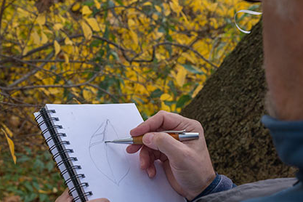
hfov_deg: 31.4
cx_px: 155
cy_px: 128
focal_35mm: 64
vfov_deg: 21.2
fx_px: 539
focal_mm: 46
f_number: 9.5
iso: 400
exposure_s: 1/250
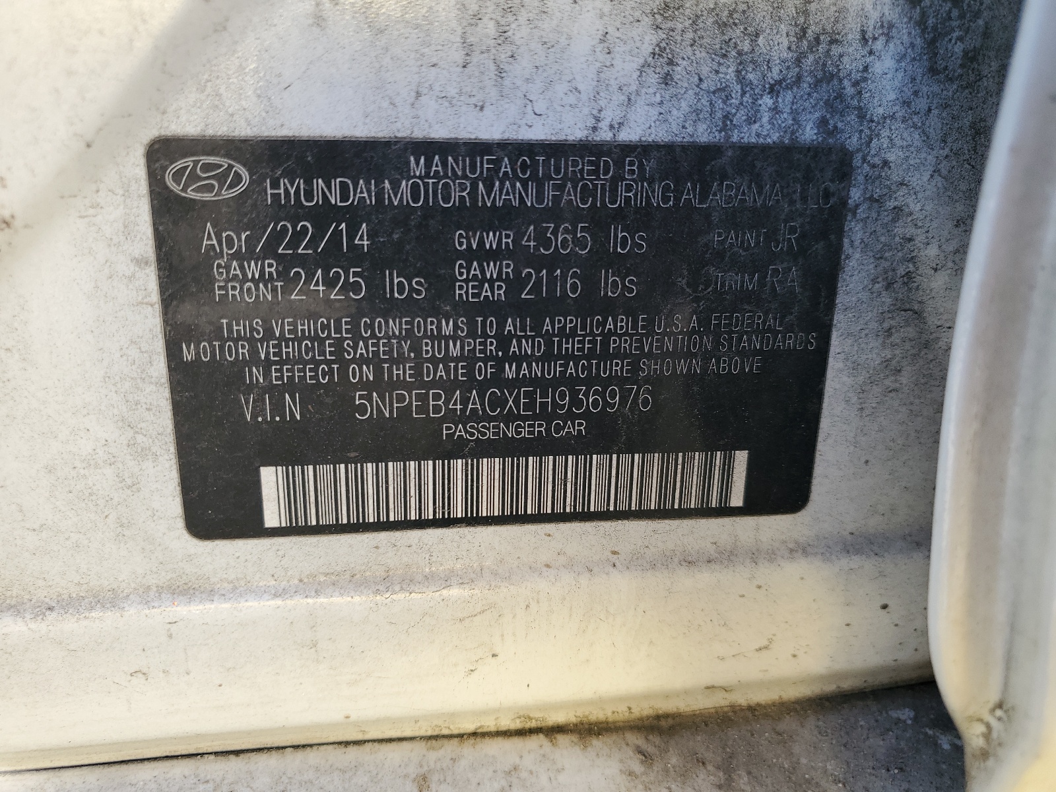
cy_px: 396
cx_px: 528
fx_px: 793
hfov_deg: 67.3
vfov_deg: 53.1
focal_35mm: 26
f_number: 1.5
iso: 50
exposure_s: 1/256
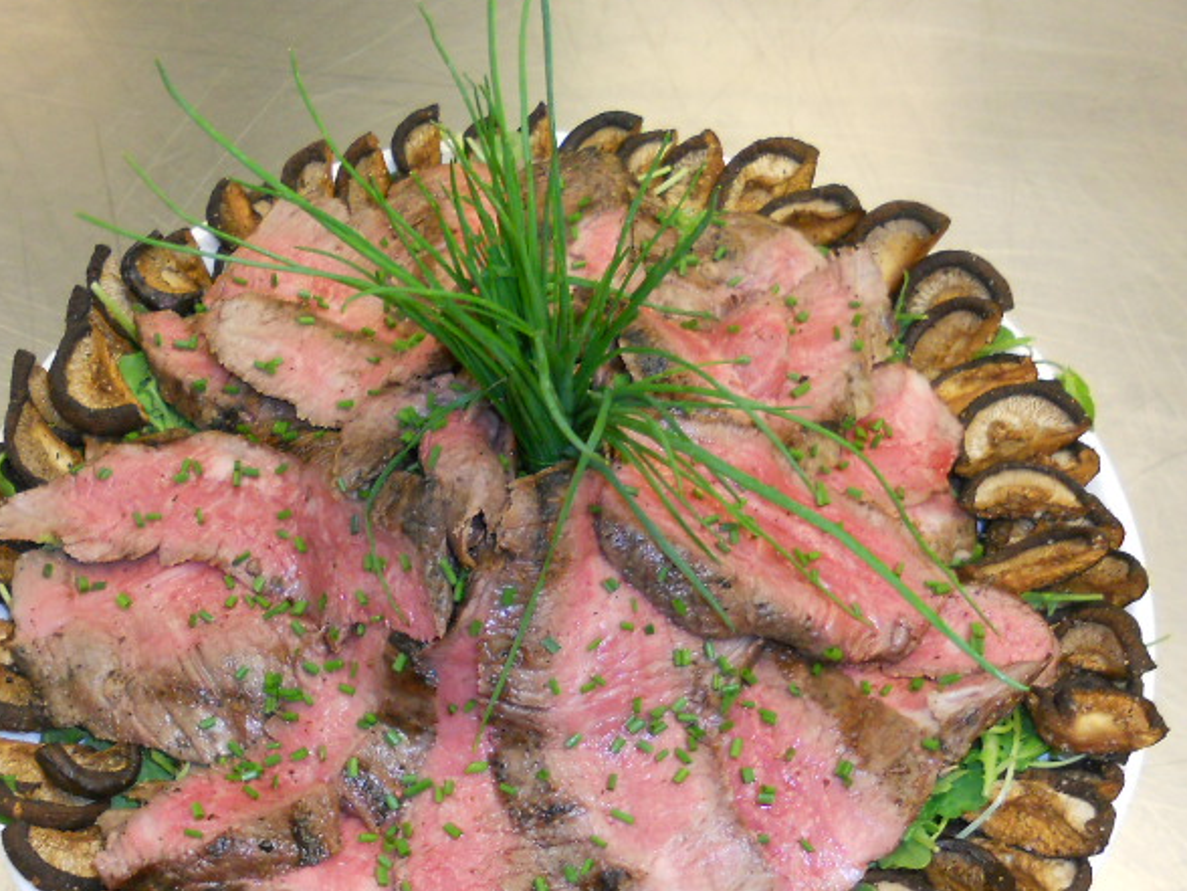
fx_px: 1612
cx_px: 509
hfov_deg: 40.3
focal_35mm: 47
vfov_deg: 30.6
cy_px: 600
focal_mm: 4.9
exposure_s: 1/30
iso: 250
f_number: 3.2
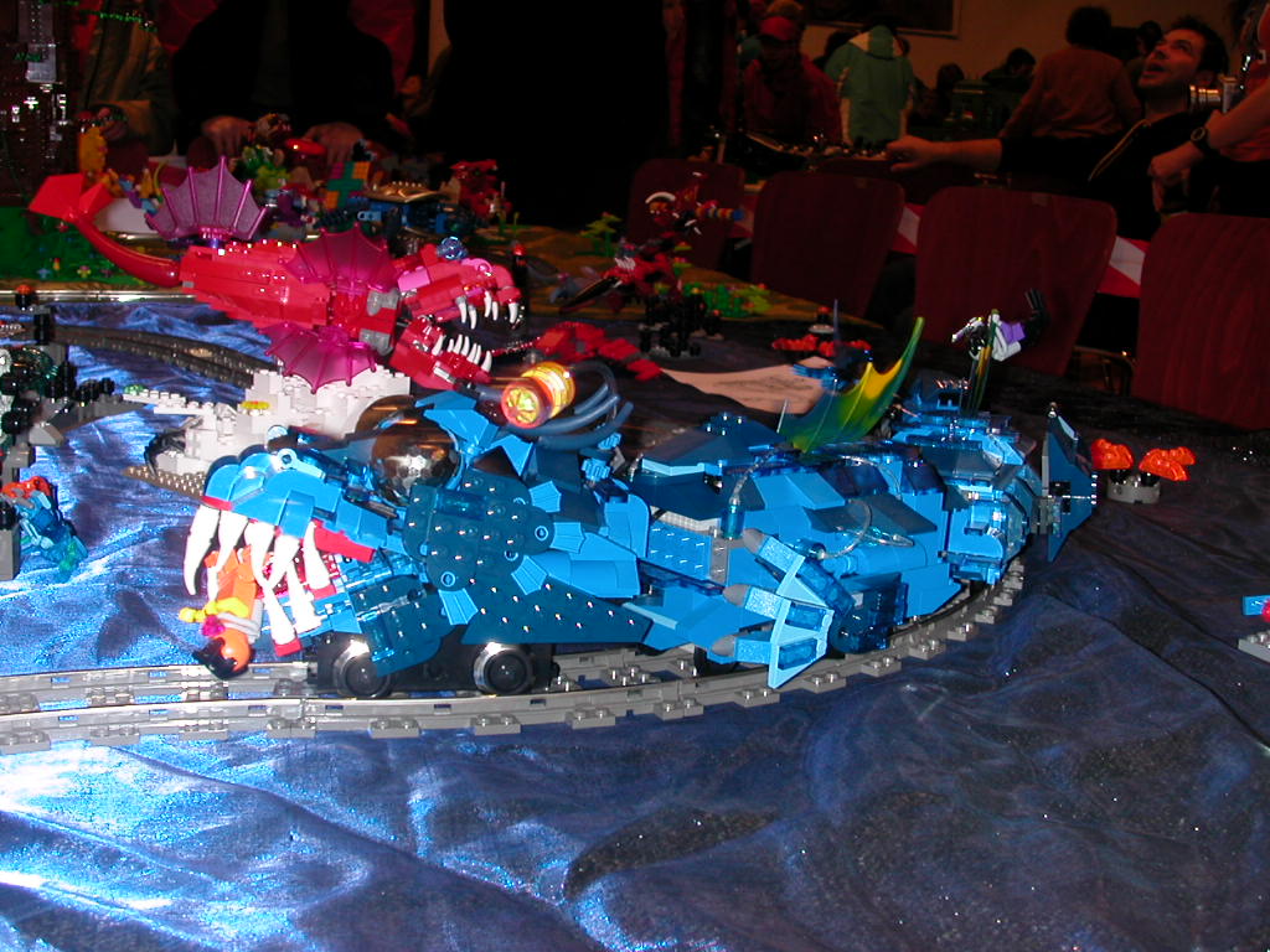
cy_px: 476
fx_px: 1798
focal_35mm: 49
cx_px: 635
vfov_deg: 29.7
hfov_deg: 38.9
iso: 100
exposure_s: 1/59.9
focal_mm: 7.5
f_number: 3.2
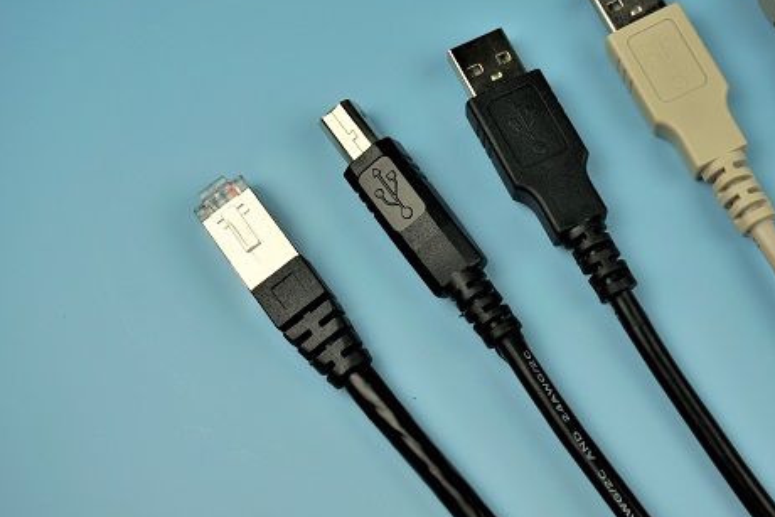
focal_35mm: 57
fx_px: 1220
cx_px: 477
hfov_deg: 35.1
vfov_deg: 23.9
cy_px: 209
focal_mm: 29
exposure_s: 1/200
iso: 100
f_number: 5.6
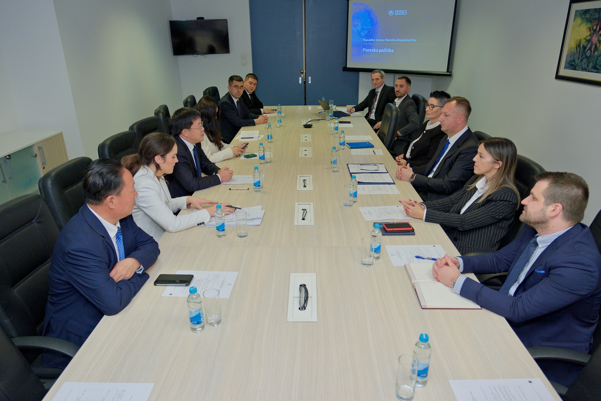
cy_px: 200
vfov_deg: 53.1
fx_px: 401
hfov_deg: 73.7
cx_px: 300
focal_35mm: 24
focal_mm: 16
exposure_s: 1/250
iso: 800
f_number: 2.8
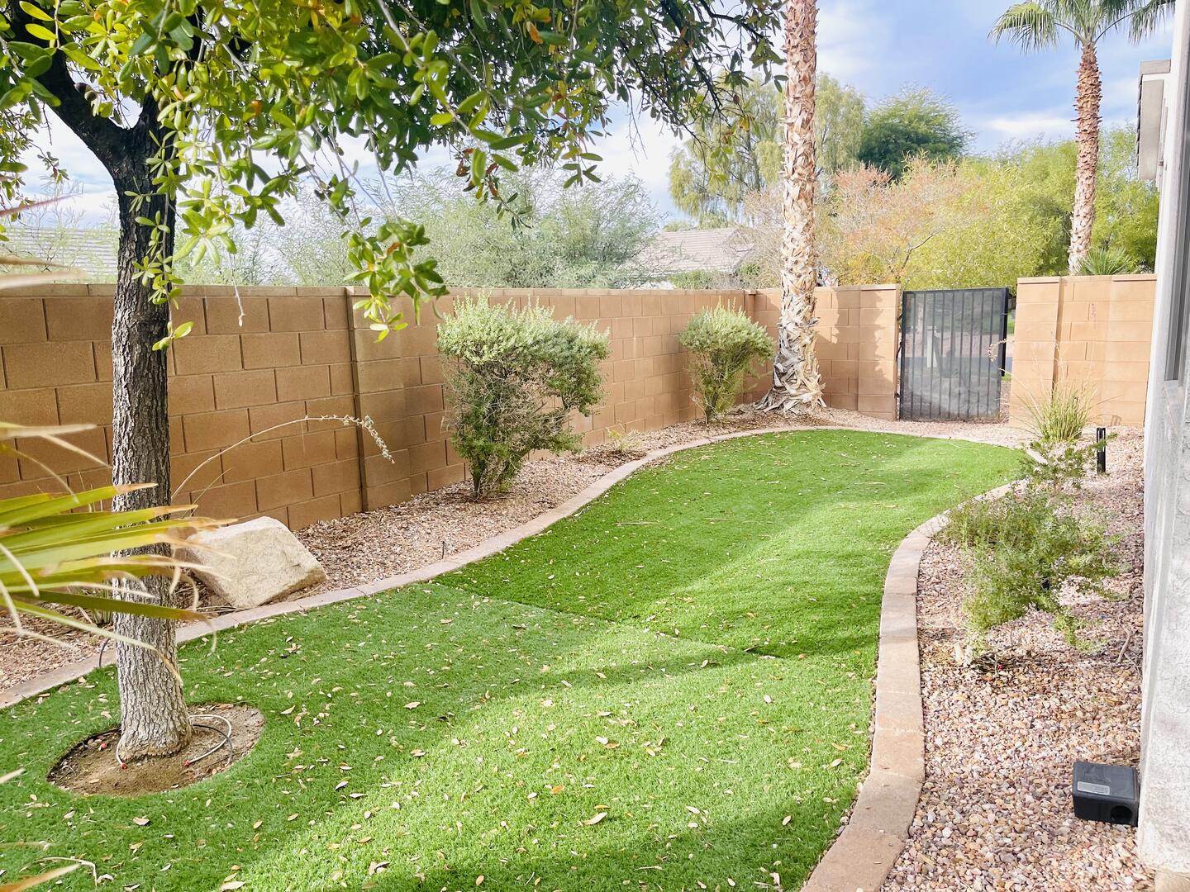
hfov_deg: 67.3
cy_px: 446
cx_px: 595
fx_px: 894
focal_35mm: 26
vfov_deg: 53.1
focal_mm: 5.1
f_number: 1.6
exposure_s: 1/750
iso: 32
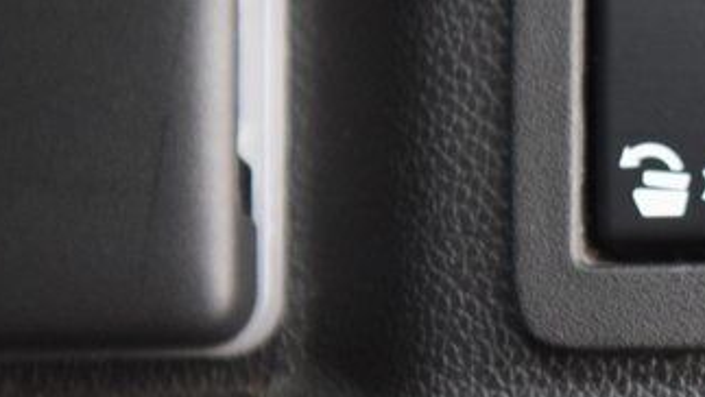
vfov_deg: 4.1
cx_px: 1017
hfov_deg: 7.1
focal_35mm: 299
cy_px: 77
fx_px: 5592
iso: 1600
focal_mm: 60
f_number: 2.8
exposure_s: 1/5
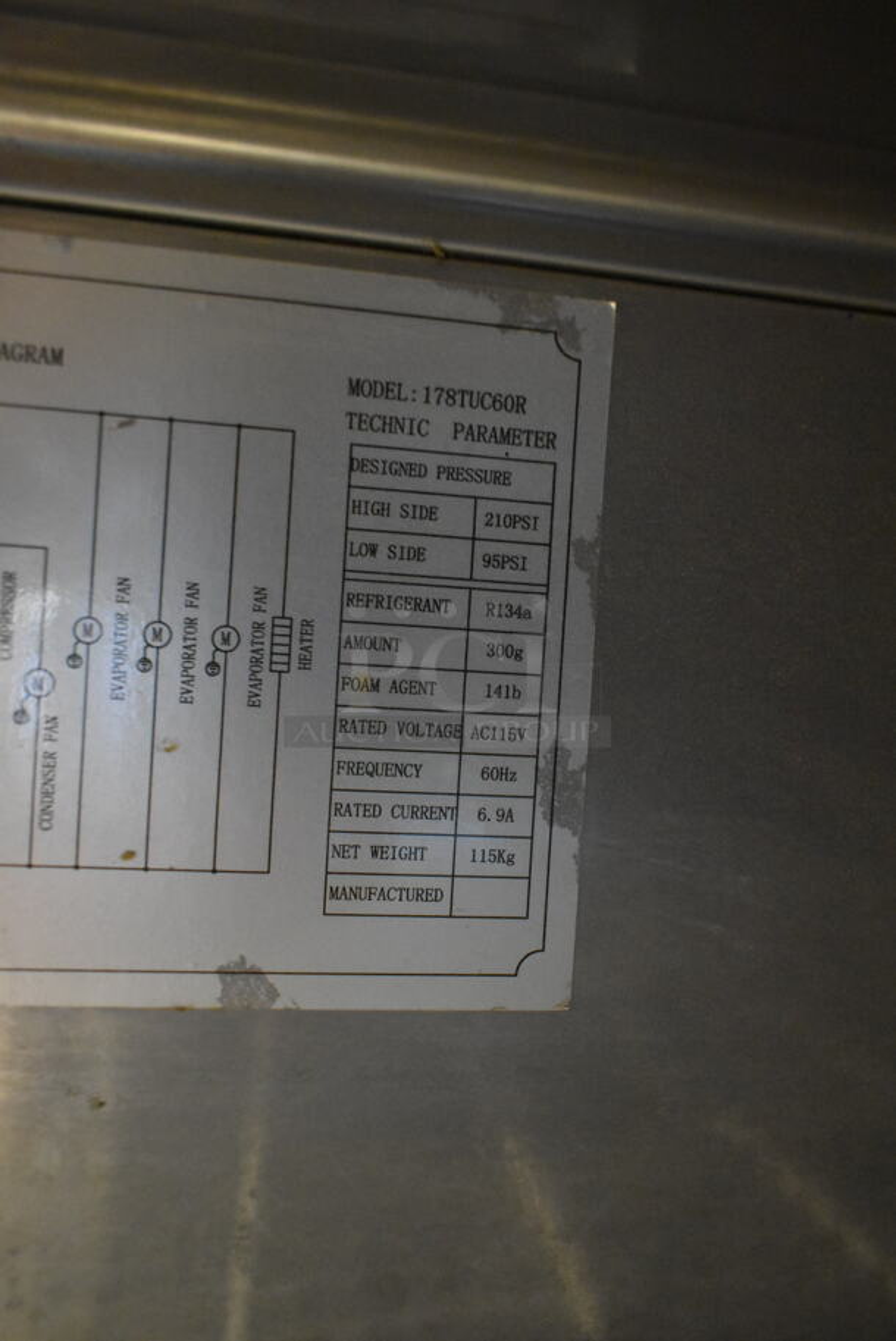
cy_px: 670
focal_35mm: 27
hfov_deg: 48.0
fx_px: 1006
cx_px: 448
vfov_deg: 67.3
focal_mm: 18
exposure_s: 1/30
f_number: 3.5
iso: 5000
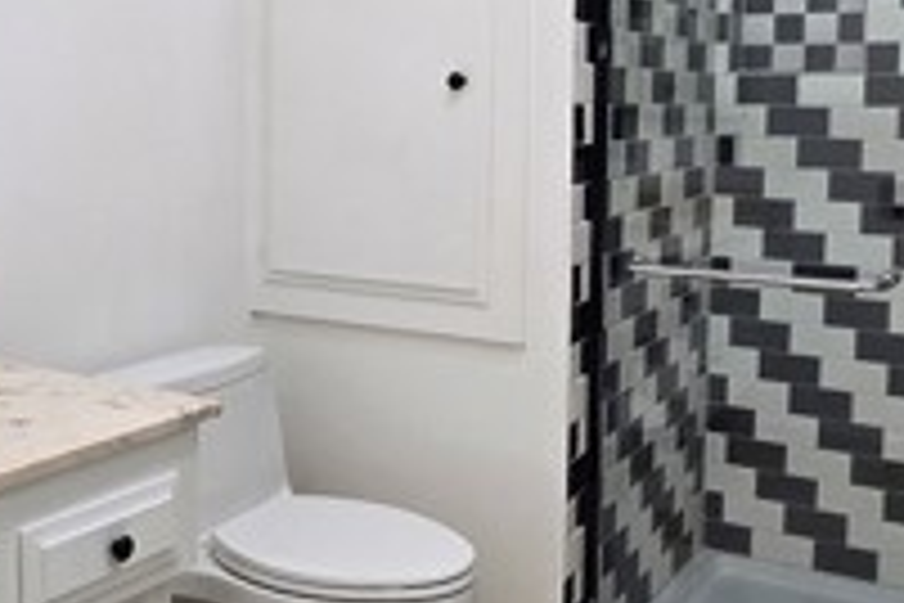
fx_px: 1080
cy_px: 198
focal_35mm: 43
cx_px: 436
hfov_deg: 45.4
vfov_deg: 30.9
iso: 50
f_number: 2.2
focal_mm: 2.2
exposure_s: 1/60
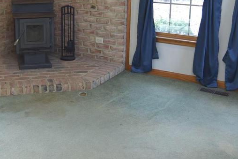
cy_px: 39
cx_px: 65
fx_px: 337
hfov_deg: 38.1
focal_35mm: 51
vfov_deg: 26.2
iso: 400
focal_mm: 12
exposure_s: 1/80
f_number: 4.5
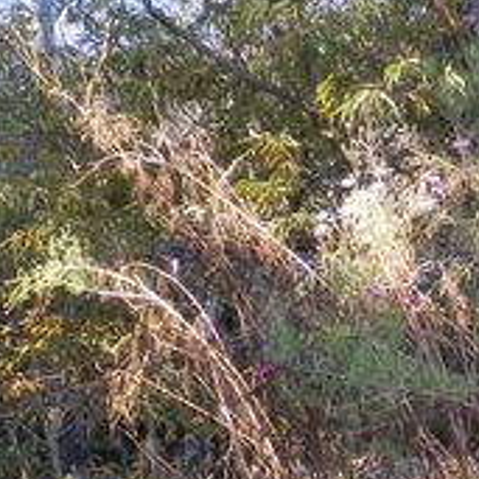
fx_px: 1941
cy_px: 779
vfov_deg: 13.1
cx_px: 571
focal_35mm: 124
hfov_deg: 13.7
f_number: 3.3
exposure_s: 1/80
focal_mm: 5.5
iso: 80
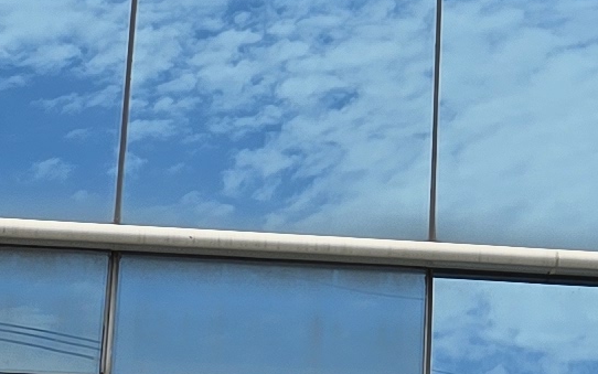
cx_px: 723
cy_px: -118
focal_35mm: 180
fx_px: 2934
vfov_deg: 7.2
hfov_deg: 11.4
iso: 12
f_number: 1.7
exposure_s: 1/590
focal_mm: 6.3
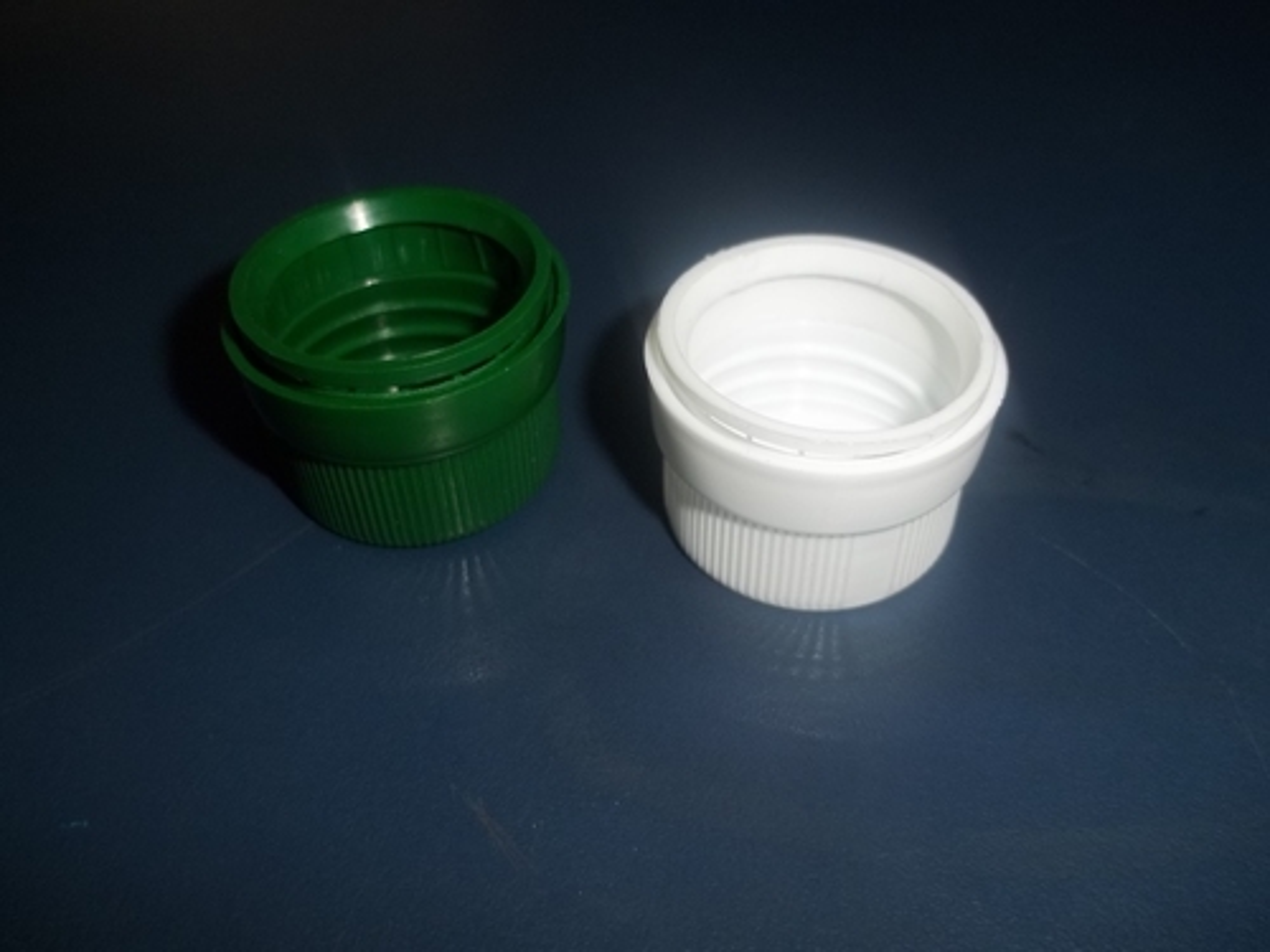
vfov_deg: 39.7
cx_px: 635
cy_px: 476
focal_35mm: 36
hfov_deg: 51.4
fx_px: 1321
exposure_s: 1/30
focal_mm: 6.5
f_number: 3.1
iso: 64
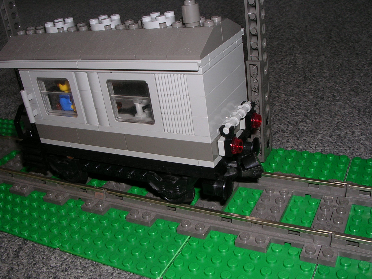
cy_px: 140
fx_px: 408
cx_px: 186
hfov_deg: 49.0
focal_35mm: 38
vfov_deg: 37.7
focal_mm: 5.8
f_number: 5.6
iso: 50
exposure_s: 1/60.1
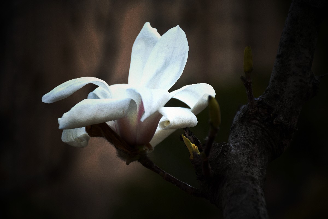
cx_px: 164
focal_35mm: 128
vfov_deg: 10.8
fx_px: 1162
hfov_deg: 16.1
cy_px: 110
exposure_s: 1/640
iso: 100
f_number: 5.3
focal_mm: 85
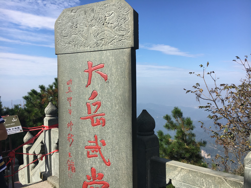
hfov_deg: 61.7
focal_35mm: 29
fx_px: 210
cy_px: 94
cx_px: 126
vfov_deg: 48.2
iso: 25
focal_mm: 4.15
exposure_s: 1/1748
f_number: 2.2
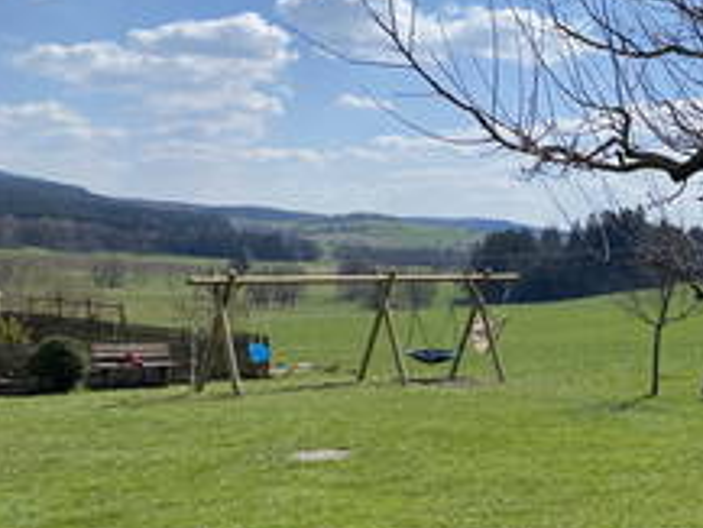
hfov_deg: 37.1
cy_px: 285
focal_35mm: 48
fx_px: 975
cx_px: 635
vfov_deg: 30.3
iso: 32
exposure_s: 1/6061
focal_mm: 4.25
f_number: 1.8
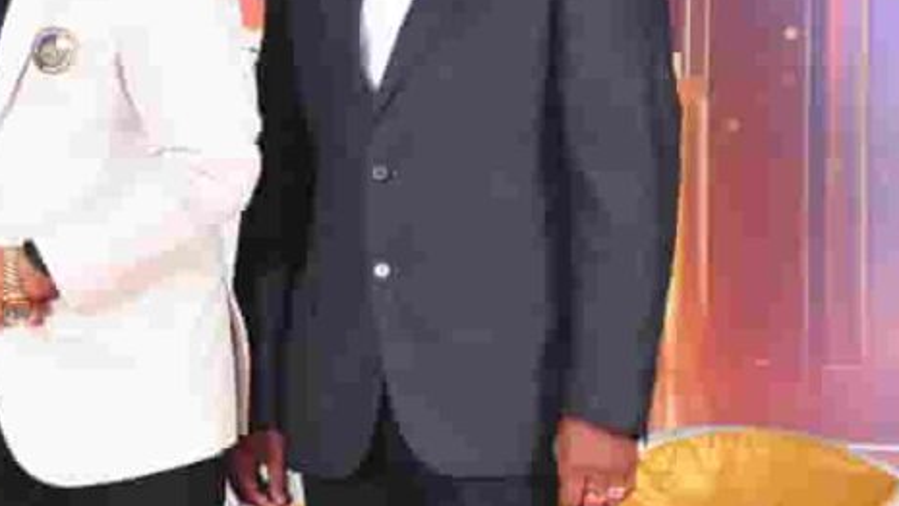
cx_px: -89
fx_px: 3959
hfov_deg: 12.7
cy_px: 184
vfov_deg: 7.3
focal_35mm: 166
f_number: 6.3
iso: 500
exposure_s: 1/160
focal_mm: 48
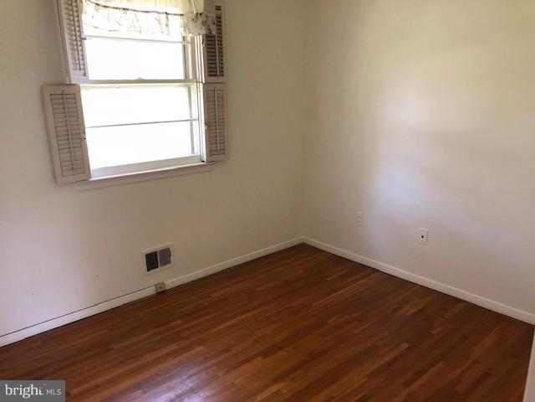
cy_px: 201
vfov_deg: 49.7
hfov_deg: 63.4
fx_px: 433
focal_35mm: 28
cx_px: 268
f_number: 1.8
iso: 40
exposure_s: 1/15
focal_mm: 3.99
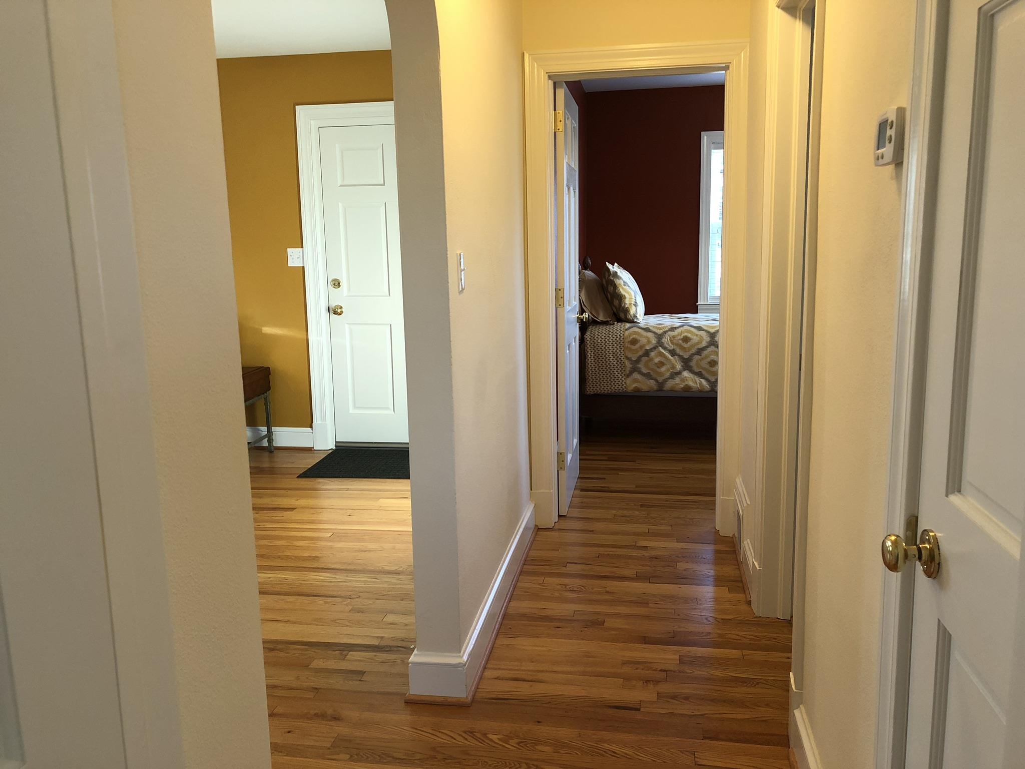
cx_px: 512
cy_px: 384
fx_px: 829
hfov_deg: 63.4
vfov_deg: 49.7
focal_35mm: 28
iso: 40
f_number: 1.8
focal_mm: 4
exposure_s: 1/20
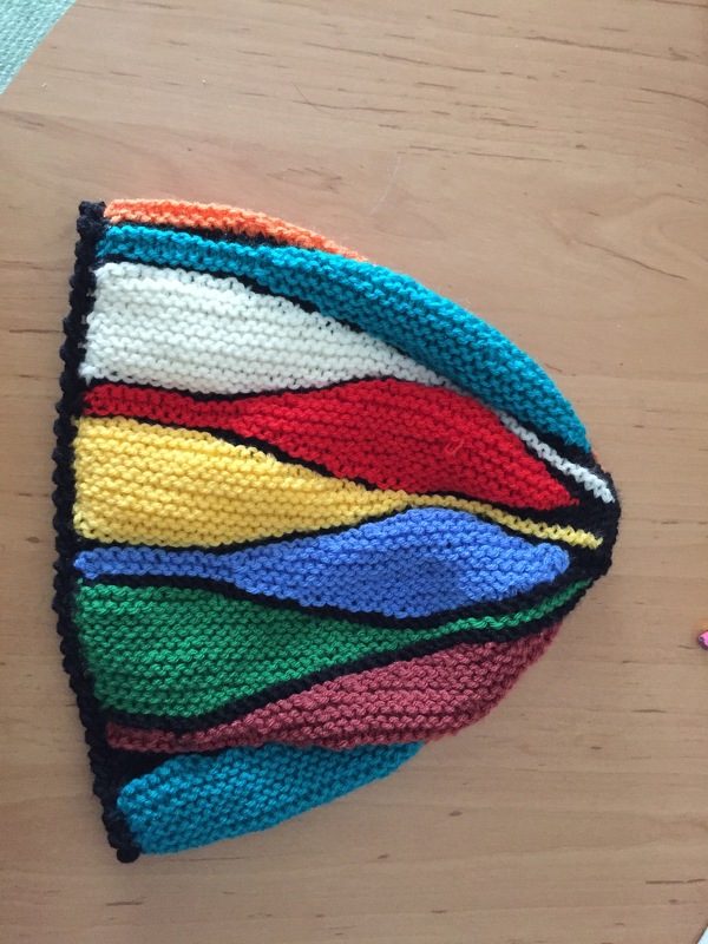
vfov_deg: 61.7
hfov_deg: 48.2
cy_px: 472
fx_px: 791
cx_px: 354
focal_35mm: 29
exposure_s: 1/17
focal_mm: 4.15
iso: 400
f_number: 2.2
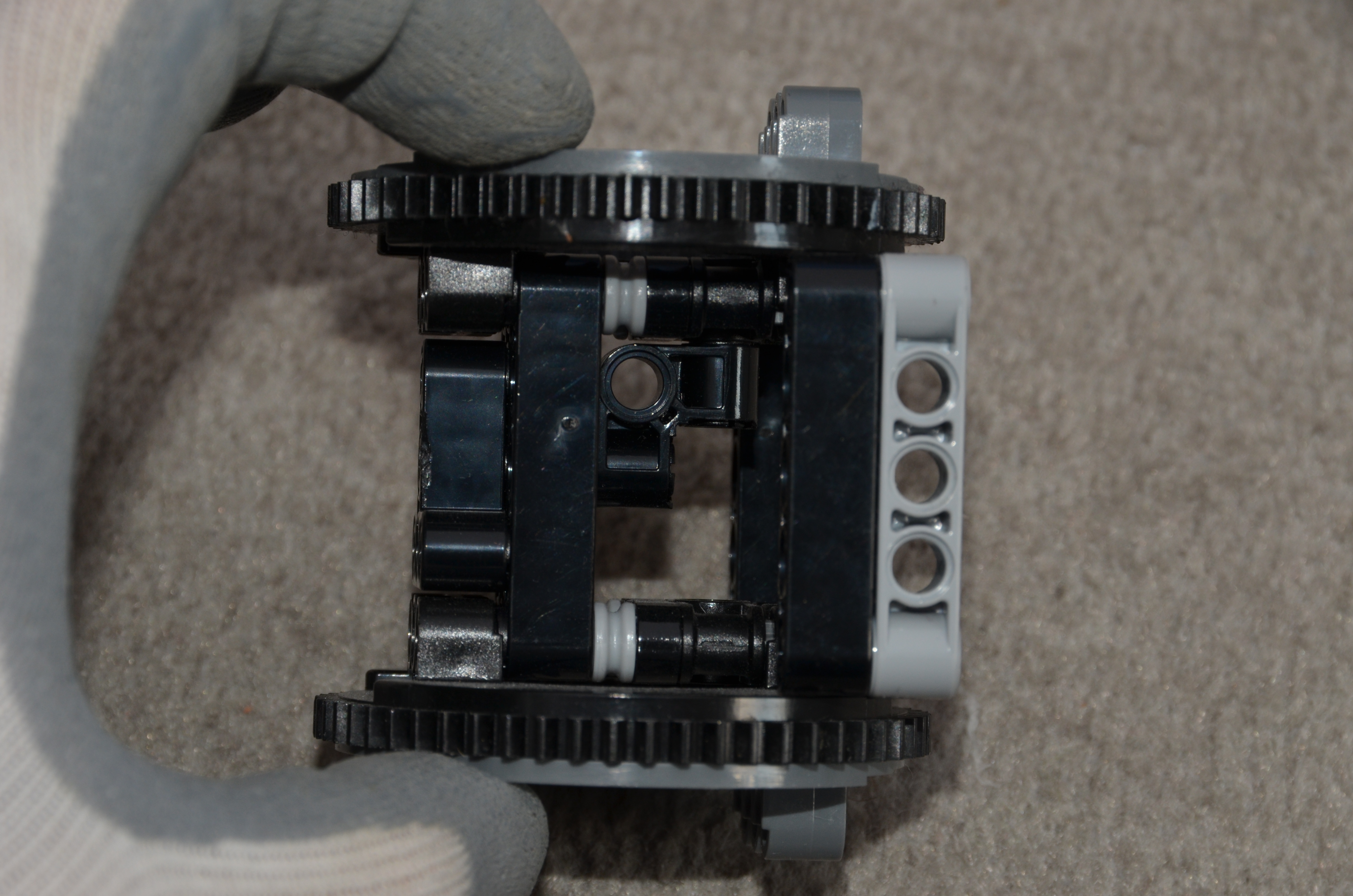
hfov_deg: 12.3
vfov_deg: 8.1
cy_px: 448
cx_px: 676
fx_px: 6301
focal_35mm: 168
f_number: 11
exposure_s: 1/60
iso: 200
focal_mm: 112
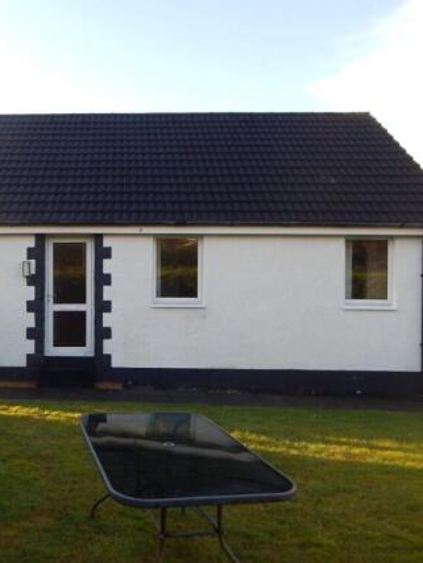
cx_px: 118
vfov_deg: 59.9
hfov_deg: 45.6
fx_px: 488
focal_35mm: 30
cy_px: 282
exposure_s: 1/200
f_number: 3
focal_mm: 4
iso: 125
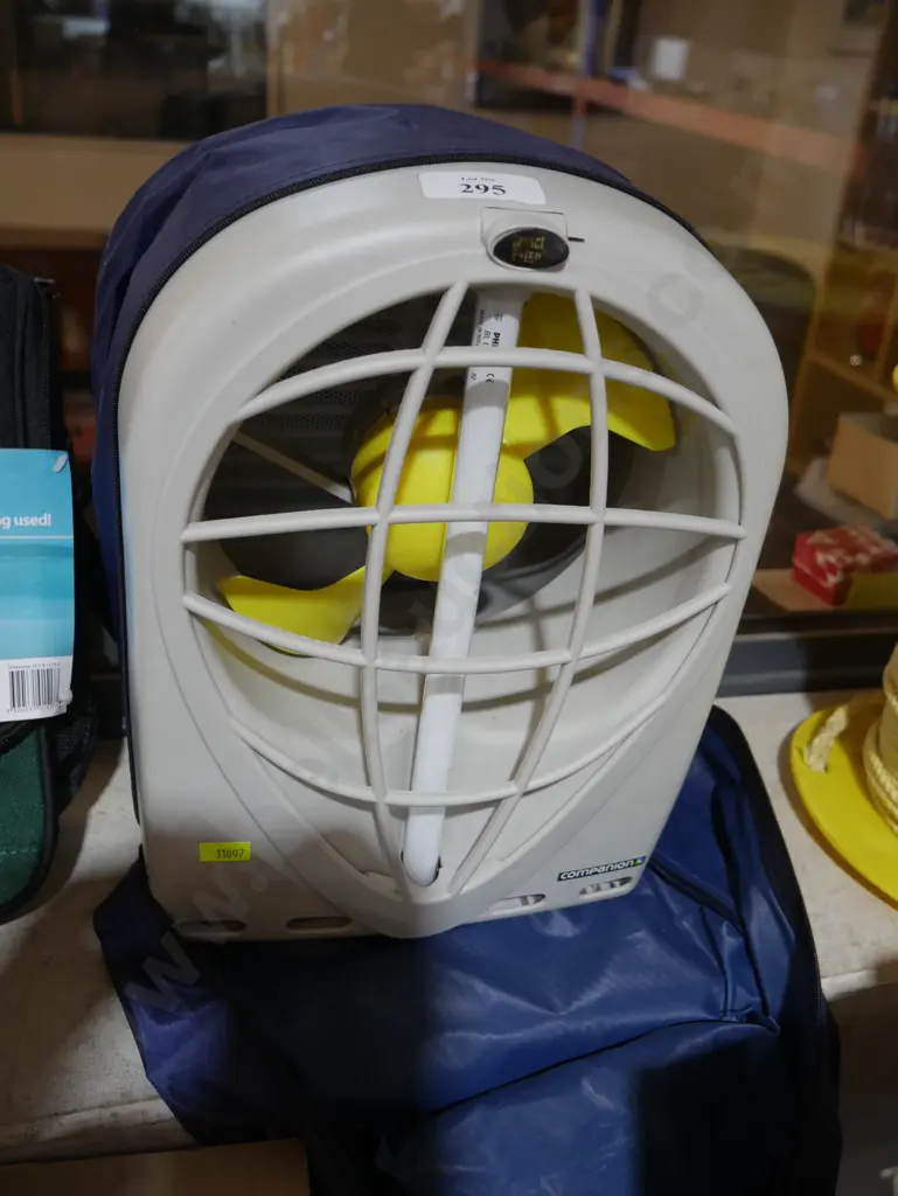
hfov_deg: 46.8
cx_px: 449
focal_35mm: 30
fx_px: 1037
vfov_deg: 59.9
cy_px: 598
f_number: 3.6
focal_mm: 15
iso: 640
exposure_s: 1/60
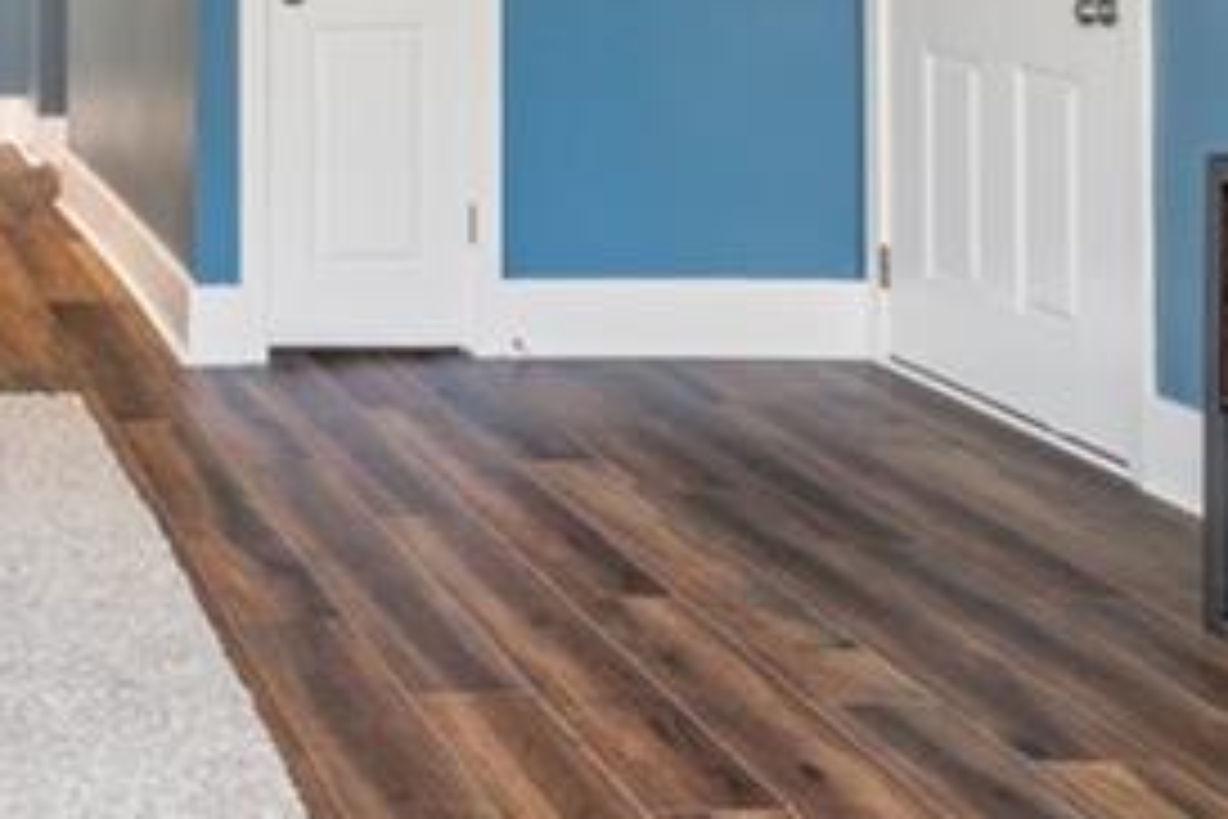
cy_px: -166
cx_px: -189
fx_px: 2047
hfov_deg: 29.4
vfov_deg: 21.1
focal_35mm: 60
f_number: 9
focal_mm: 16
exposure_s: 5
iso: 250
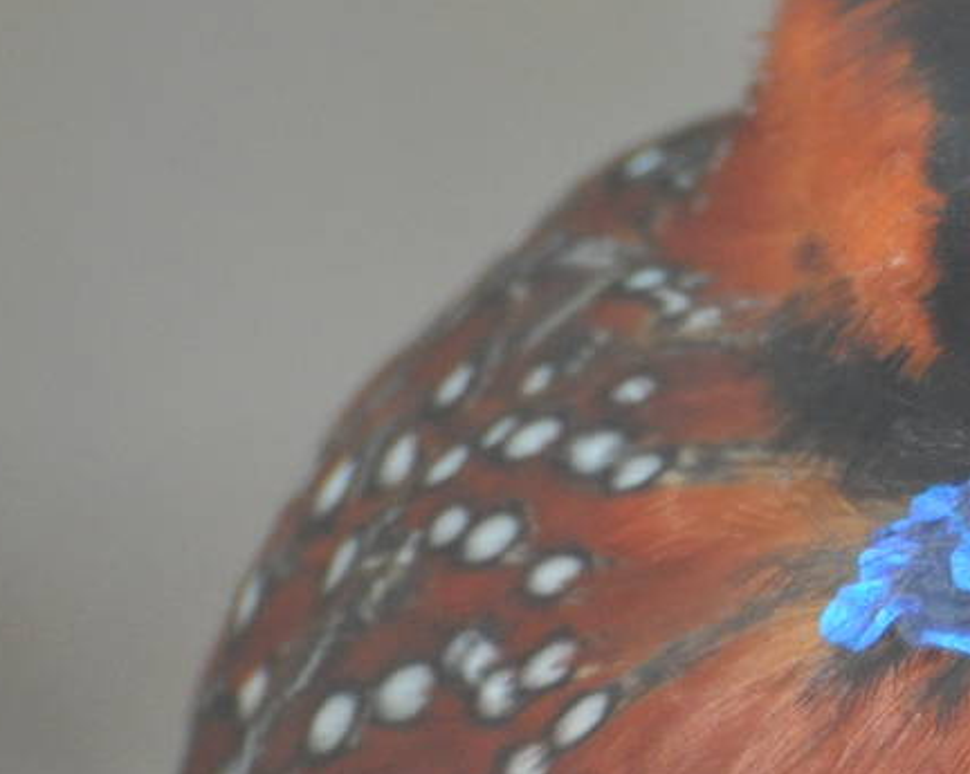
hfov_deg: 1.2
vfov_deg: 1.0
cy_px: 273
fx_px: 44869
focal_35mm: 1564
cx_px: 1655
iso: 800
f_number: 5.6
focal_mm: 300
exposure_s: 1/60
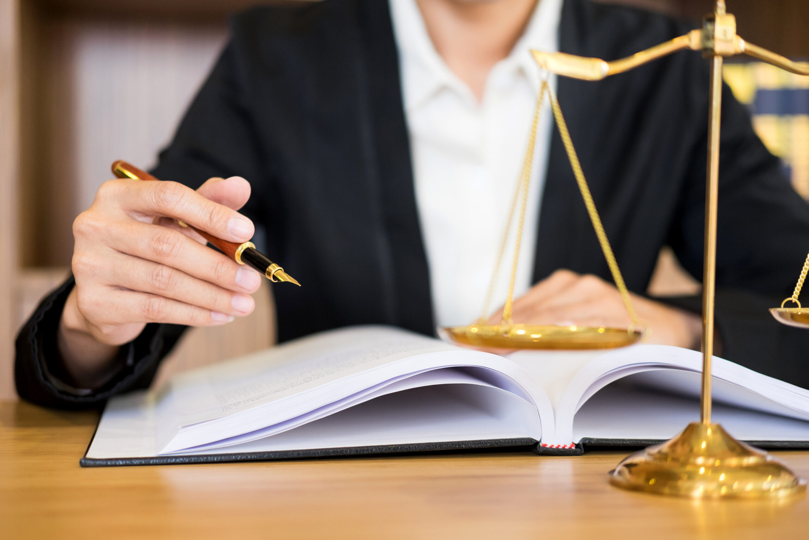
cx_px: 404
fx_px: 1191
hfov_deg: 37.5
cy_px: 270
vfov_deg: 25.5
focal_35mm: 53
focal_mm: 35
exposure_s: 1/60
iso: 500
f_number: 2
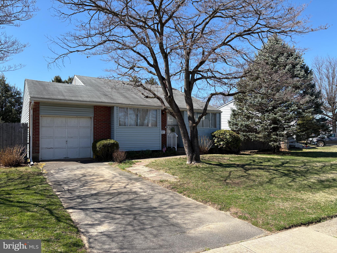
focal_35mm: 26
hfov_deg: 67.3
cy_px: 126
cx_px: 168
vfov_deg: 53.1
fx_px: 253
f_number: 1.6
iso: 50
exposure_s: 1/2141
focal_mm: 5.96
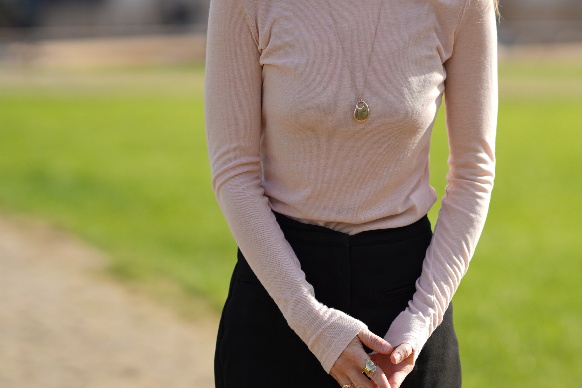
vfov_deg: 8.2
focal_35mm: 166
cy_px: 21
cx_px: 456
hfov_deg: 12.3
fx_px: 2683
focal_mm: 85
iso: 80
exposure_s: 1/3200
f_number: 1.8
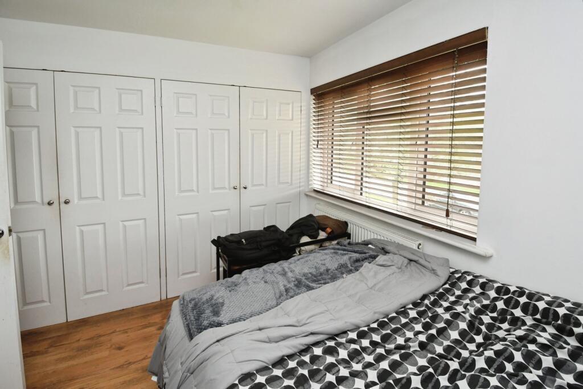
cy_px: 194
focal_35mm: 15
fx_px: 243
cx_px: 292
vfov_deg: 77.3
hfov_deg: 100.4
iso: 800
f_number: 7.1
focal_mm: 10
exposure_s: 1/60
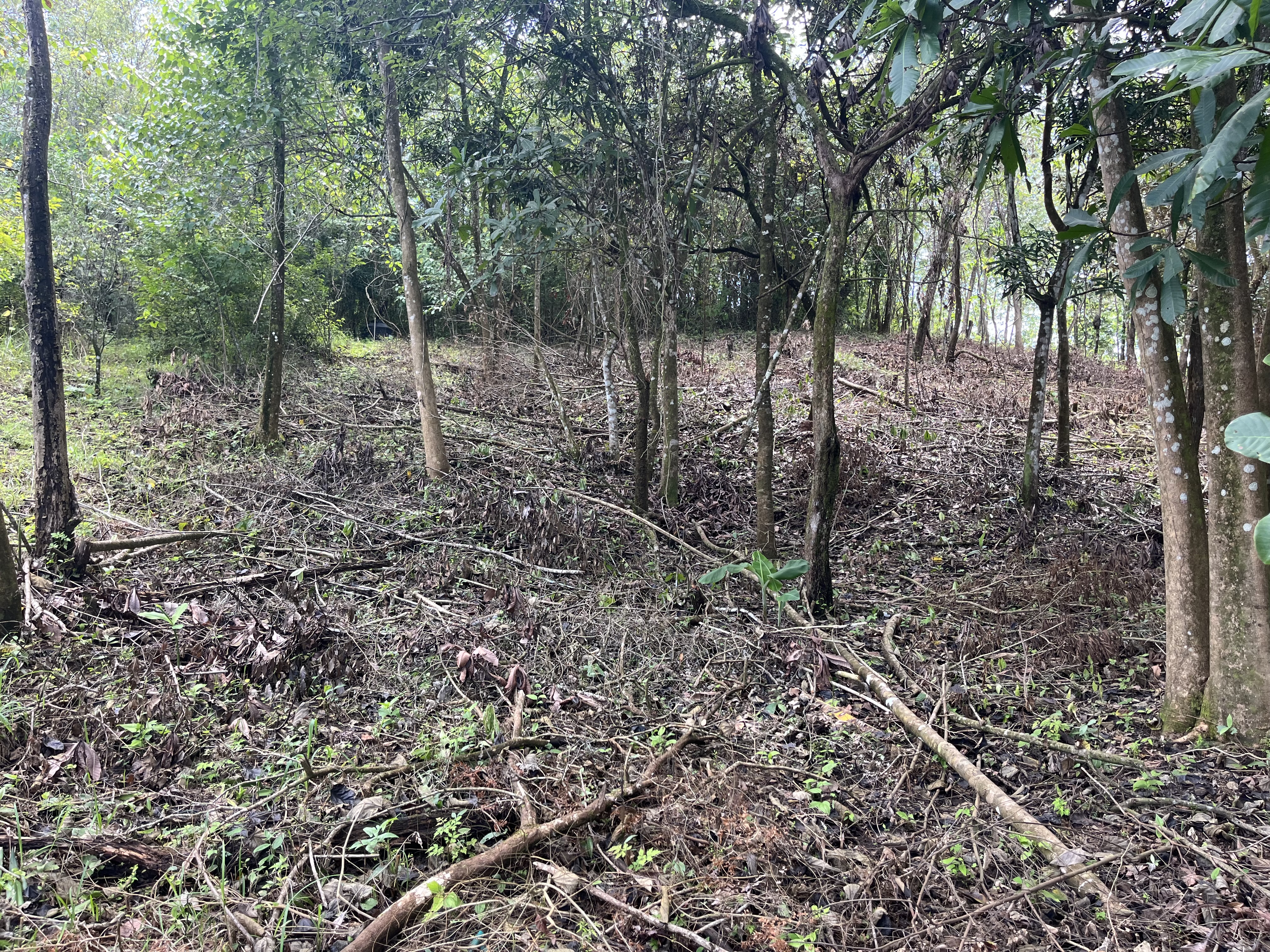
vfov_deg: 53.1
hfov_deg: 67.3
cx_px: 635
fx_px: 954
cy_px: 476
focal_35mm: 26
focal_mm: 5.1
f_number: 1.6
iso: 50
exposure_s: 1/121
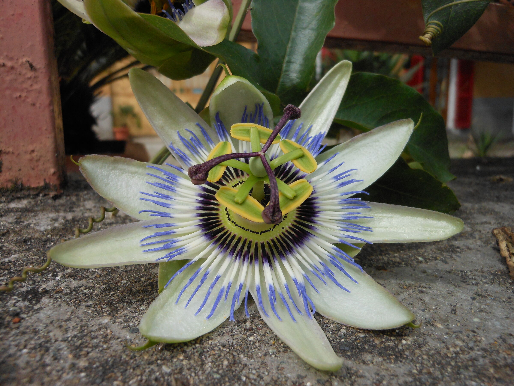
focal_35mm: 28
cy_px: 193
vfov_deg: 49.7
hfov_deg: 63.4
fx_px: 416
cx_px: 257
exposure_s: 1/1000
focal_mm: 5
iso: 200
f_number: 3.7
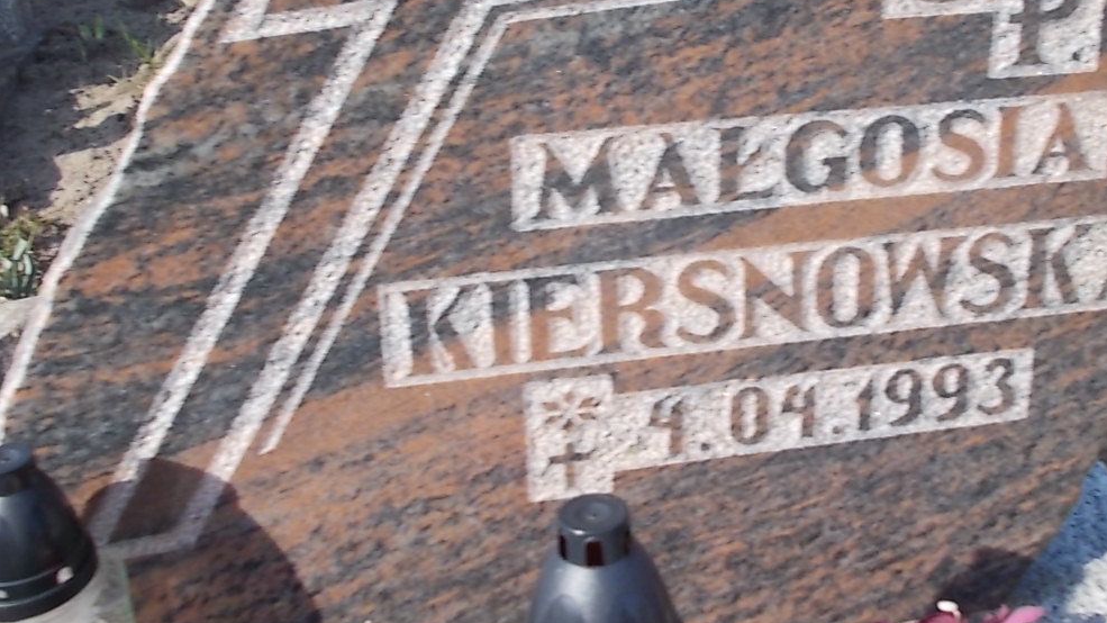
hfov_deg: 44.4
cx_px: 664
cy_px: 138
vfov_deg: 25.6
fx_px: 1350
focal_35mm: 46
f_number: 8
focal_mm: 4.6
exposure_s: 1/100
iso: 80
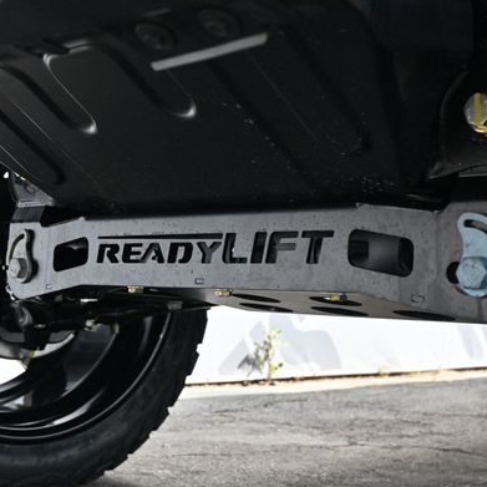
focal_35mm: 57
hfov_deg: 29.8
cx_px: 291
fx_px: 913
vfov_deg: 29.9
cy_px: 258
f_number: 4.5
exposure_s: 1/250
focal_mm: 27.5
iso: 200
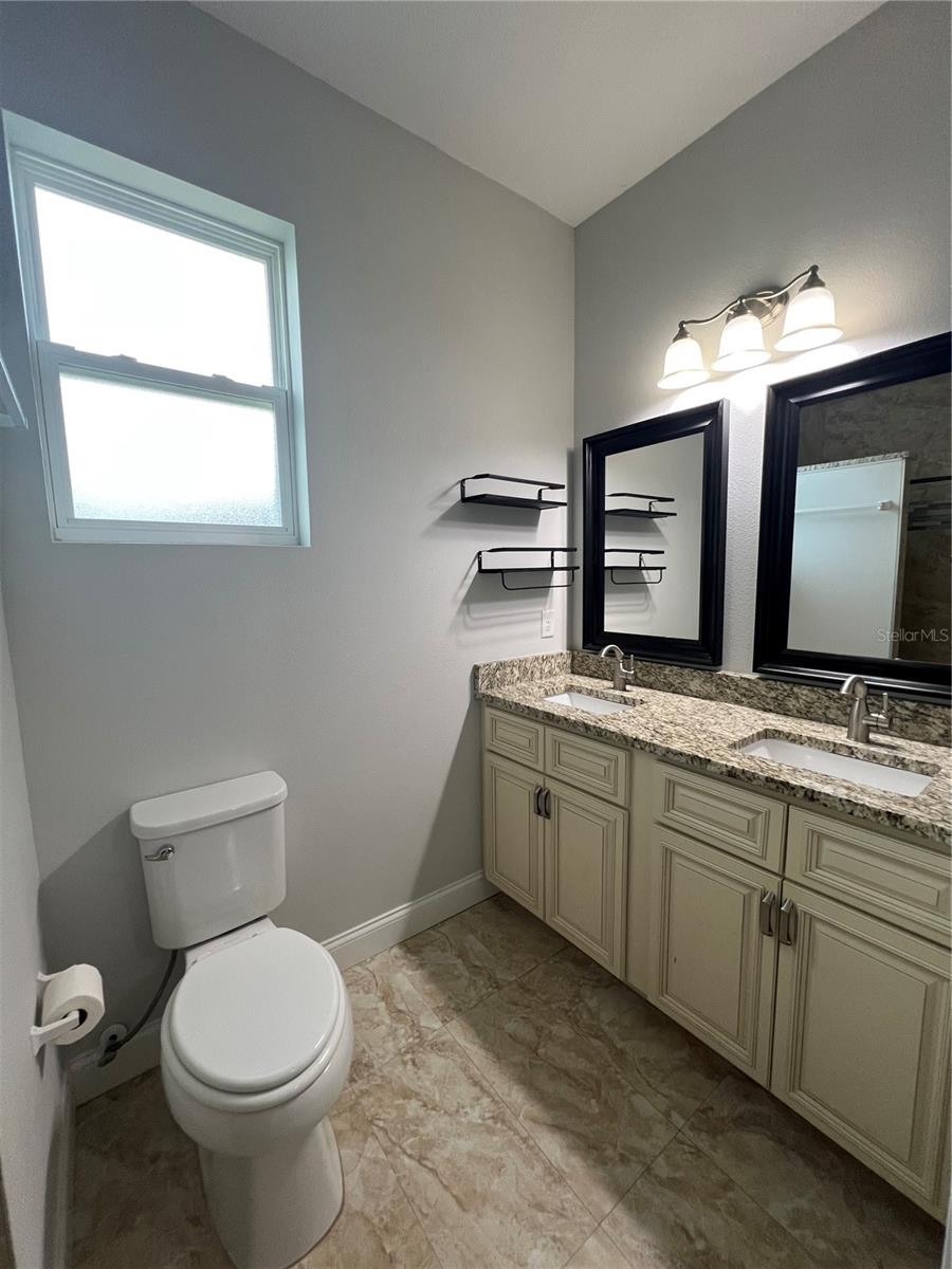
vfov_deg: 106.2
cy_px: 634
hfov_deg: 89.9
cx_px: 476
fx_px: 477
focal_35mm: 13
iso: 160
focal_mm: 1.57
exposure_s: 1/120
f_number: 1.8
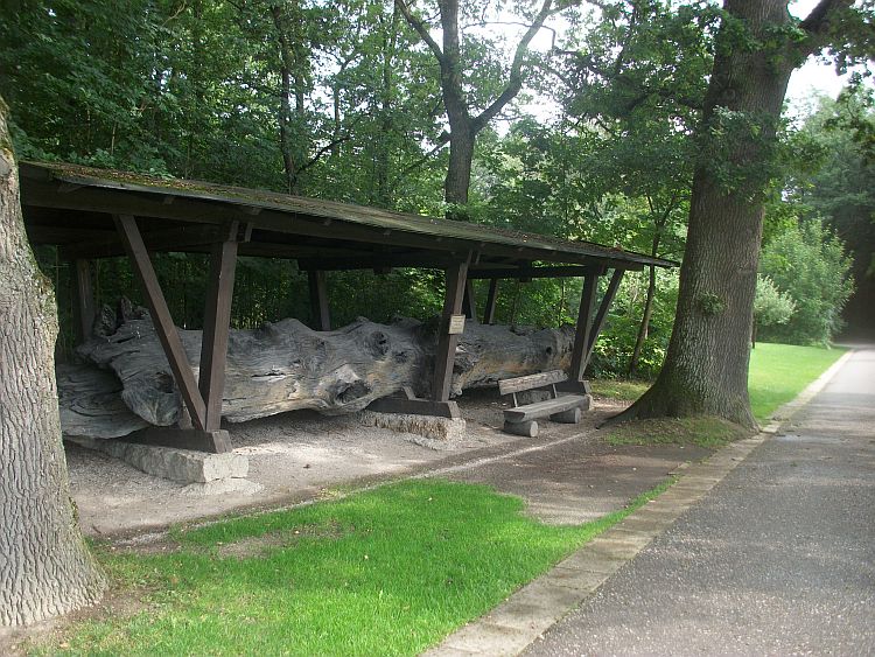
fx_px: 784
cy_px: 328
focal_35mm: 31
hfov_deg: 58.3
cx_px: 438
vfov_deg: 45.5
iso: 80
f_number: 2.9
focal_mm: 5.7
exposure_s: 1/103
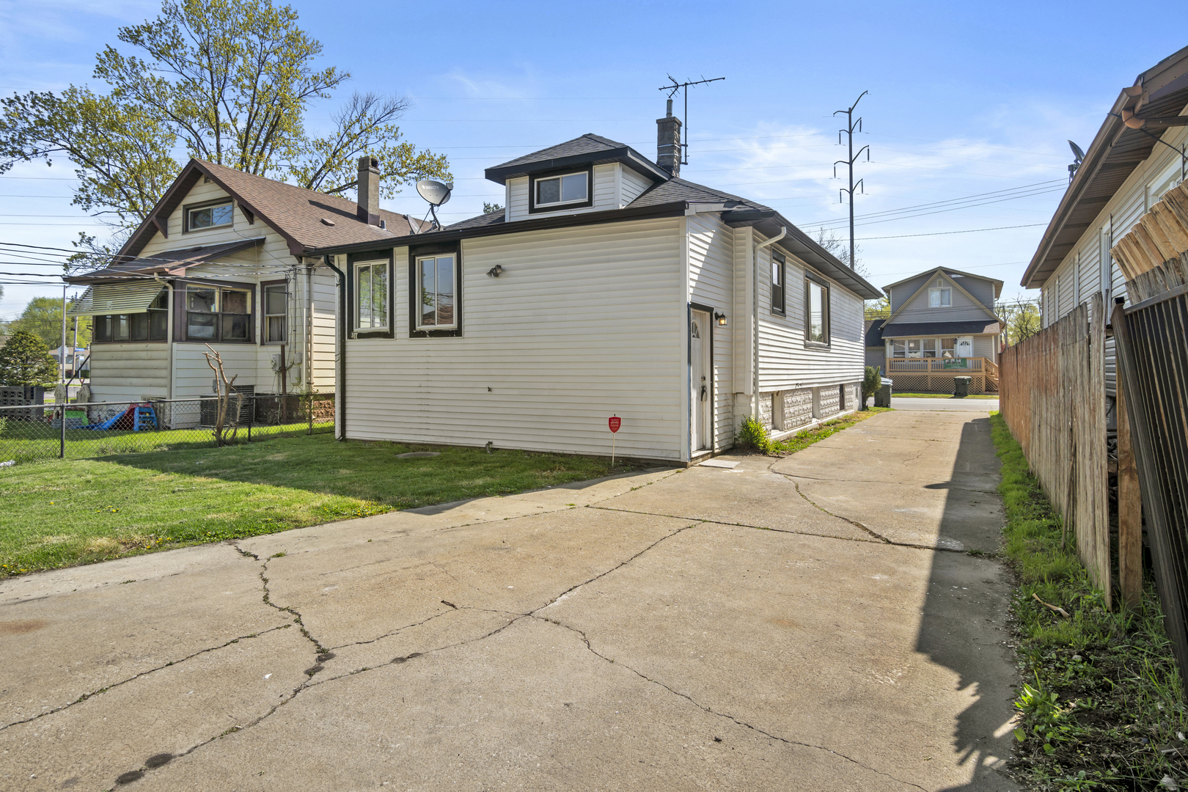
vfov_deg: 59.5
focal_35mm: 21
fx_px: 693
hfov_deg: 81.2
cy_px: 396
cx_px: 594
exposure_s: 1/250
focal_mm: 14
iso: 100
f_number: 8
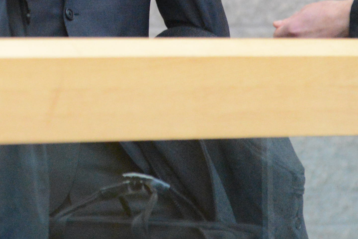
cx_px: 72
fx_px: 6224
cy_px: -104
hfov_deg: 3.3
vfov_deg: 2.2
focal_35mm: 626
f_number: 5.6
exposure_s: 1/100
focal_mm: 200
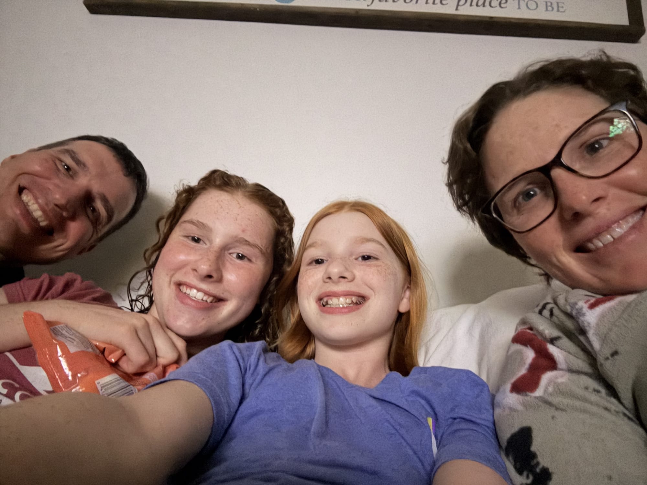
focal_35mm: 23
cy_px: 242
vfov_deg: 58.9
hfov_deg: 73.9
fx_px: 430
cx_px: 324
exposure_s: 1/4
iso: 2000
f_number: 1.9
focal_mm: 2.69
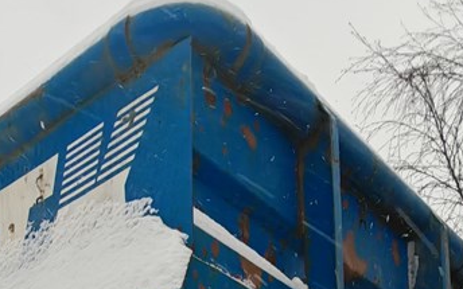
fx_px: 845
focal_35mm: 67
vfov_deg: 14.2
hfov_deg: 30.2
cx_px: 125
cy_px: 667
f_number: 2.2
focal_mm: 1.96
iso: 100
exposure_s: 1/50
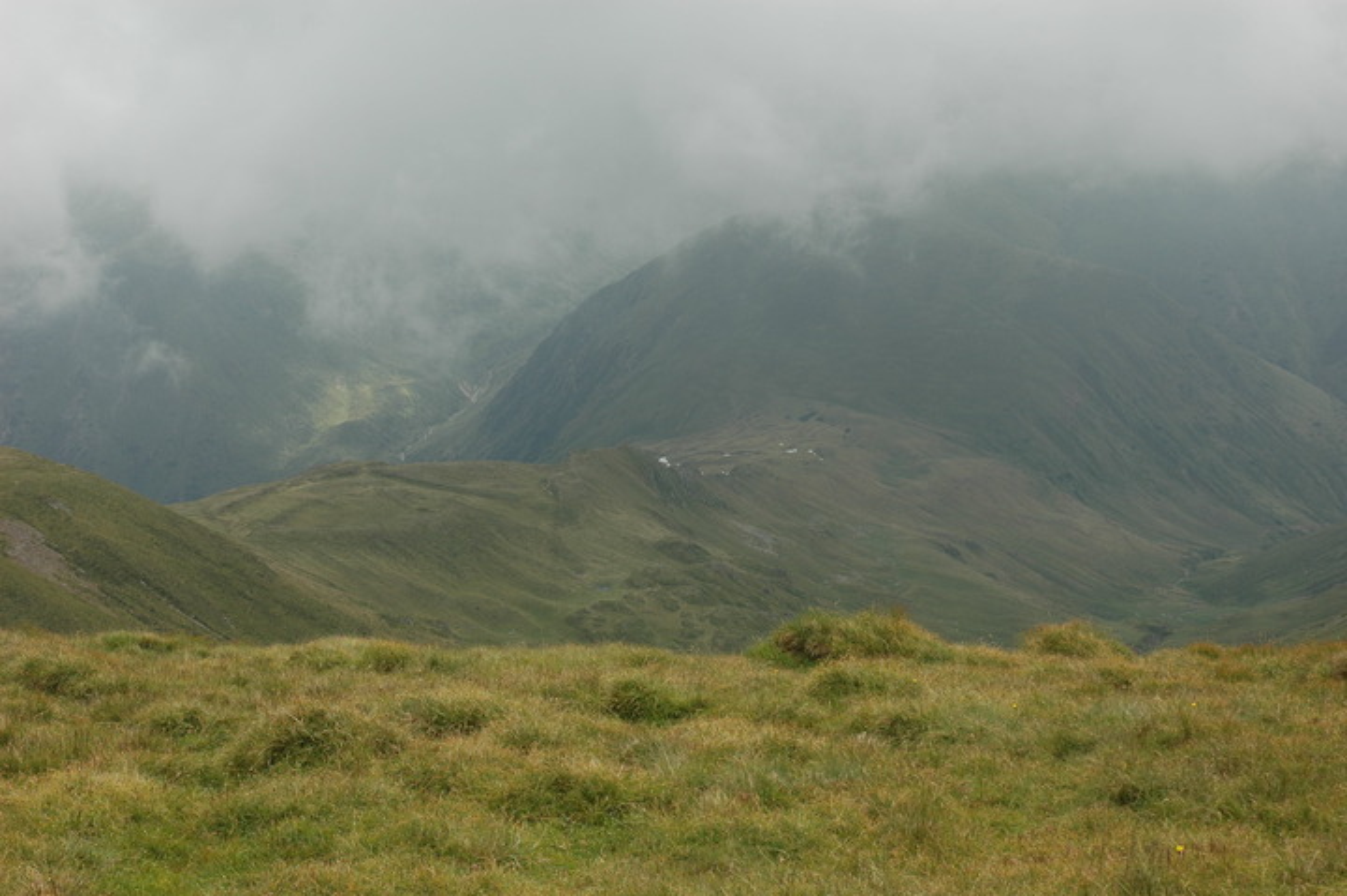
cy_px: 448
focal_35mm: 57
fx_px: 2131
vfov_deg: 23.7
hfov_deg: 35.1
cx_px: 674
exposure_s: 1/250
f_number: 8
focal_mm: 38
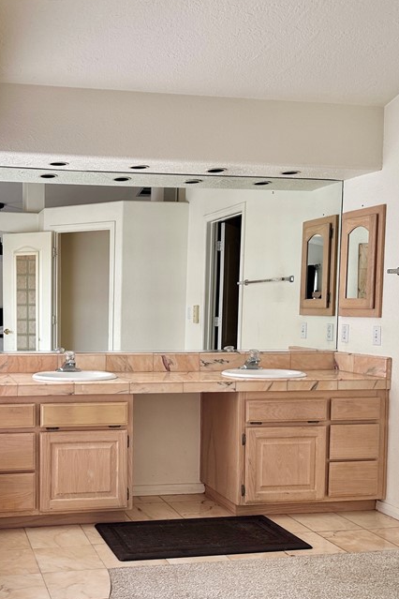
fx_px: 665
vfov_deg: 48.3
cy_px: 350
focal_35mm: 40
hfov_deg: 32.3
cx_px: 68
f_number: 1.78
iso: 125
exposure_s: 1/138
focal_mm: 6.86
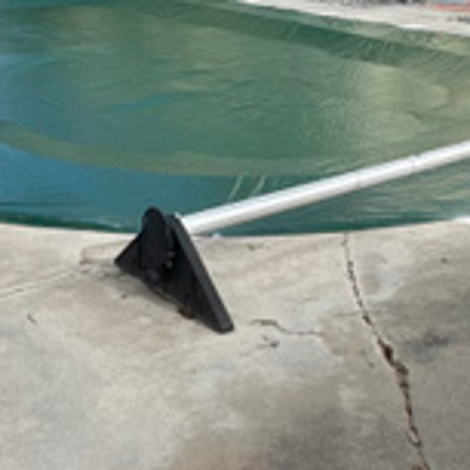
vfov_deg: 25.8
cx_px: 264
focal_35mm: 62
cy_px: -34
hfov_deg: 27.7
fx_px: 952
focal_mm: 2.22
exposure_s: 1/1927
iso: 40
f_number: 2.2
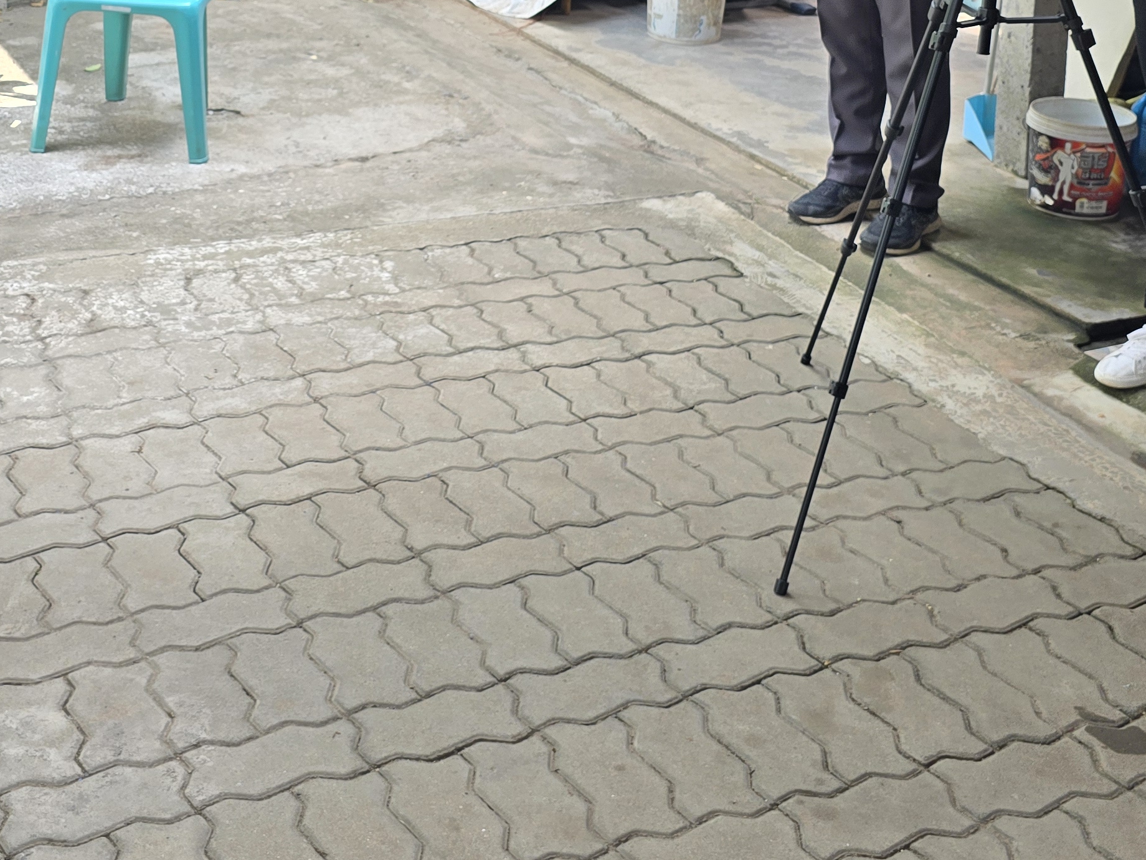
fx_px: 1655
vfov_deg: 27.1
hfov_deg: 38.0
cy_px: -44
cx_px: 433
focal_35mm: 50
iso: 40
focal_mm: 6.3
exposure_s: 1/180
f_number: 1.7
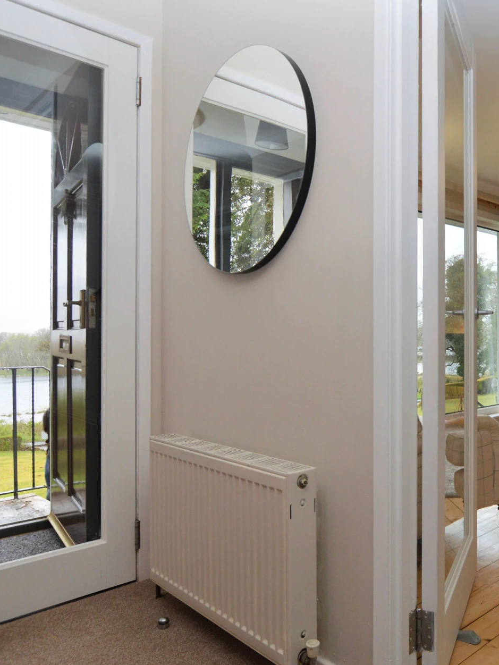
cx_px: 382
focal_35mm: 29
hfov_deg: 46.7
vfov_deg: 62.1
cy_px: 335
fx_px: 552
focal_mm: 13
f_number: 5
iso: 400
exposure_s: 1/100
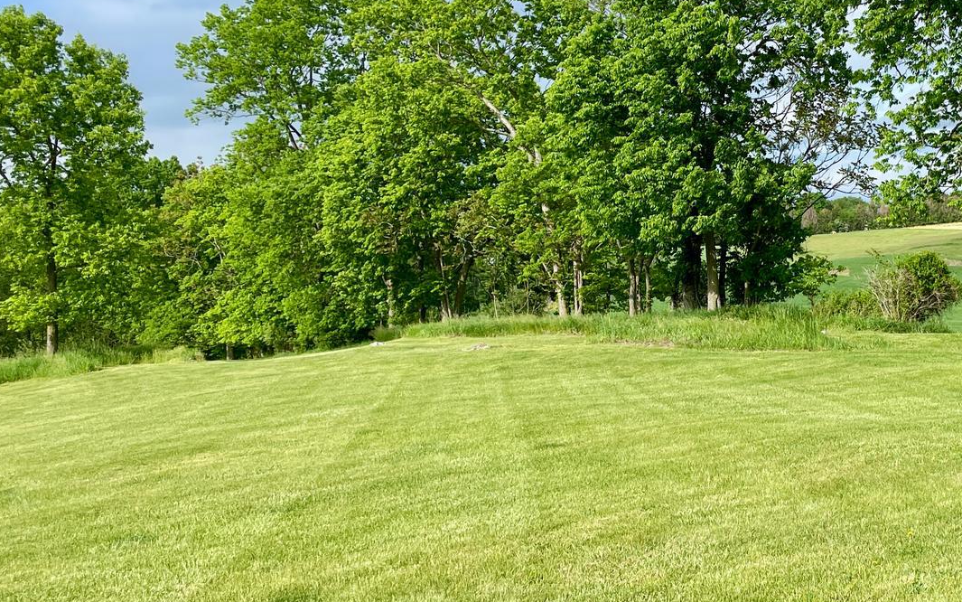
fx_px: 1390
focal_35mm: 53
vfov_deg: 24.4
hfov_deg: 37.3
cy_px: 221
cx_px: 716
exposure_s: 1/3401
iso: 32
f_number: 1.6
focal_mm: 4.2
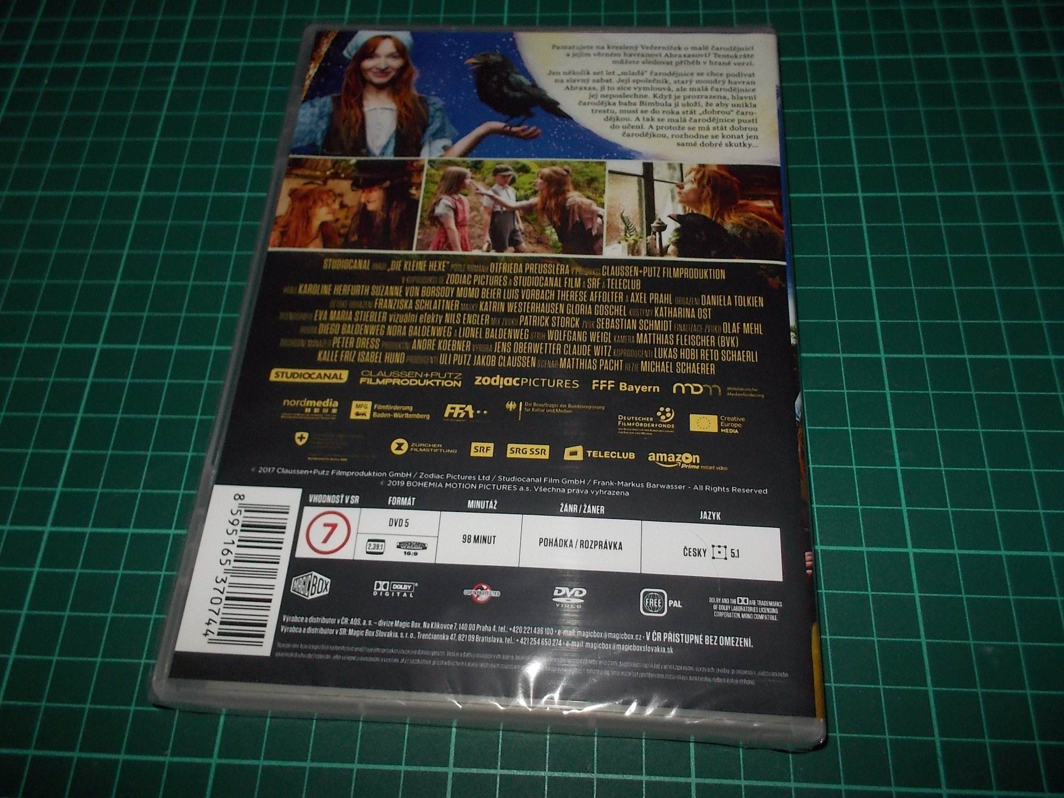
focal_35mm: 29
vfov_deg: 48.2
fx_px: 891
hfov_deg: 61.7
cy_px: 399
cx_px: 532
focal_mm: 4.1
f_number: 3.3
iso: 200
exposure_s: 1/30
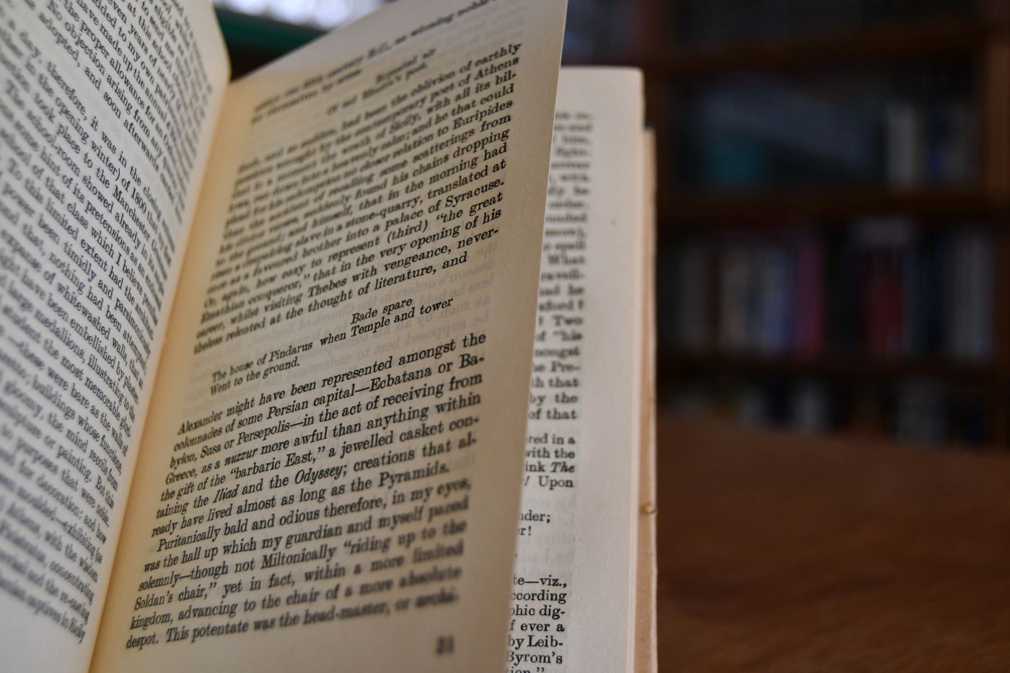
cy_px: 336
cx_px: 505
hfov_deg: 43.6
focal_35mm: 45
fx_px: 1262
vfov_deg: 29.9
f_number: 4.2
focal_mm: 30
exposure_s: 1/250
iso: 800
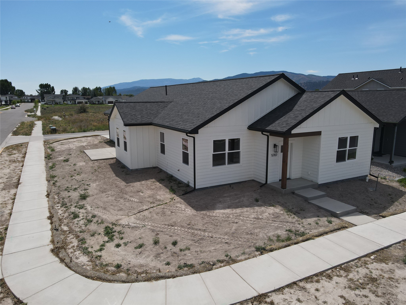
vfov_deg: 56.8
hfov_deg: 71.6
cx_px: 203
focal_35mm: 24
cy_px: 152
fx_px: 281
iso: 100
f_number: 2.8
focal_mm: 4.5
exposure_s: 1/1000
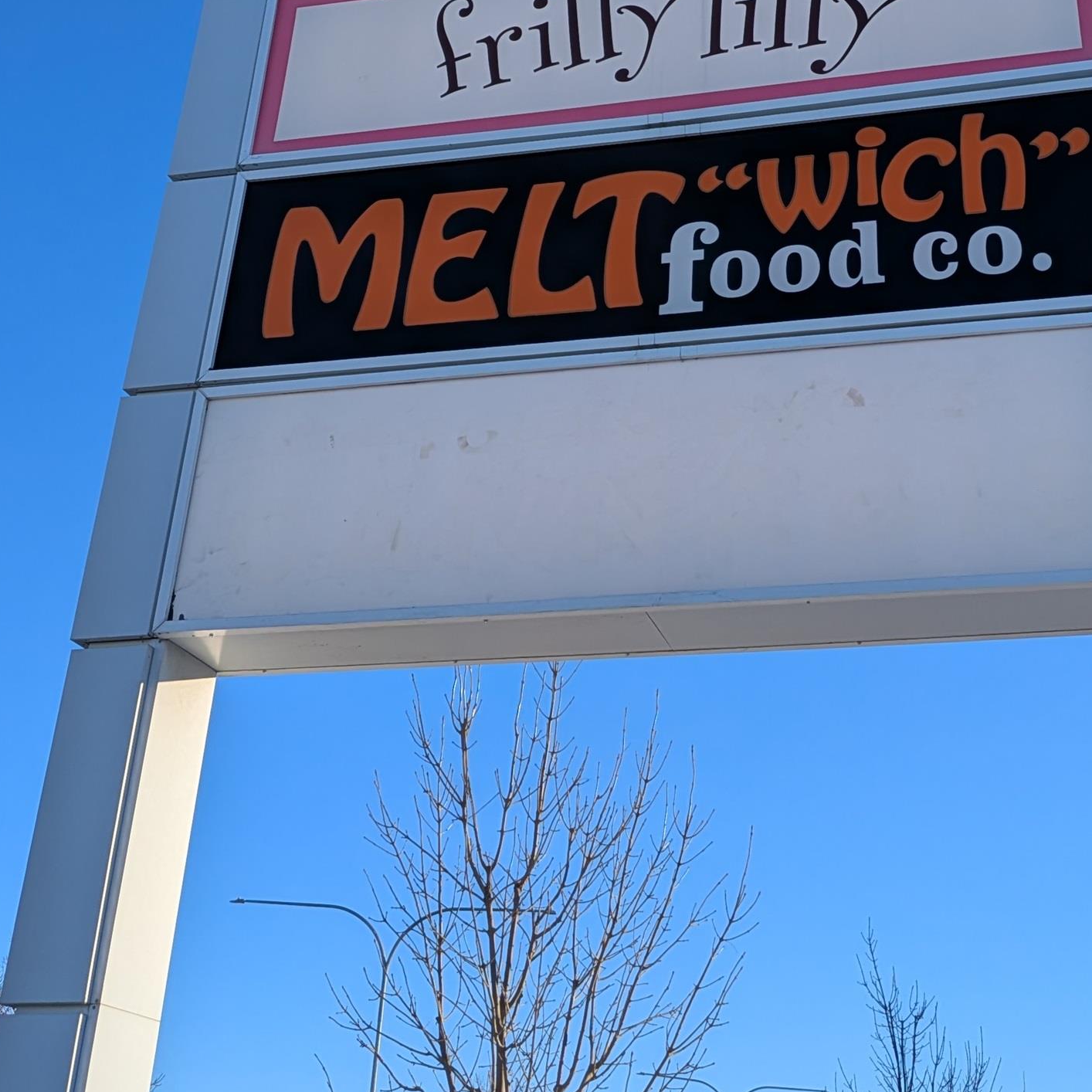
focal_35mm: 48
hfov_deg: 35.2
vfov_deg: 34.1
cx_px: 656
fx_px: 1713
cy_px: 195
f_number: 1.7
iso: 43
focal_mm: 4.53
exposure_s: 1/2457
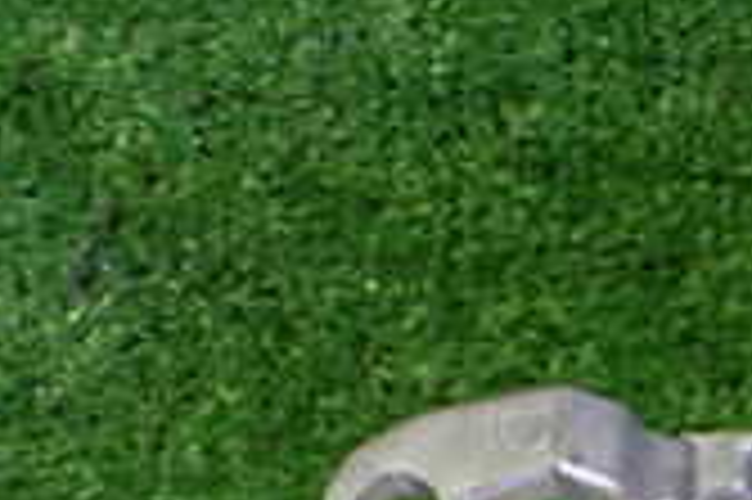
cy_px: 887
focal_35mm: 112
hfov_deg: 16.6
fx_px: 2337
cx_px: 1130
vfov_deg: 11.4
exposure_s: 1/40
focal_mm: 5.4
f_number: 2.3
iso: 800
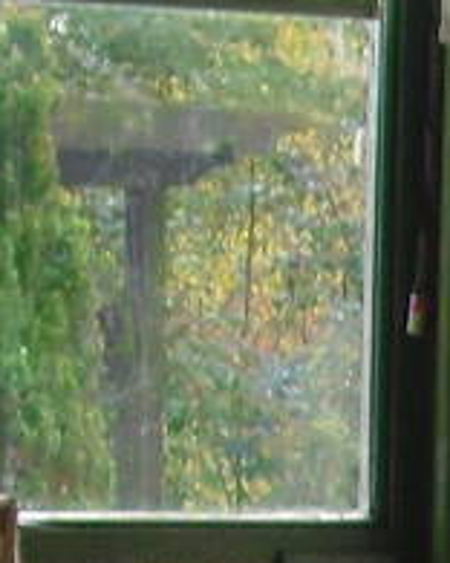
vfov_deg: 6.6
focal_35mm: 288
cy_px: 990
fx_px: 4795
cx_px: 1287
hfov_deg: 5.1
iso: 100
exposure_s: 1/100
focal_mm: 6.3
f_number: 3.1
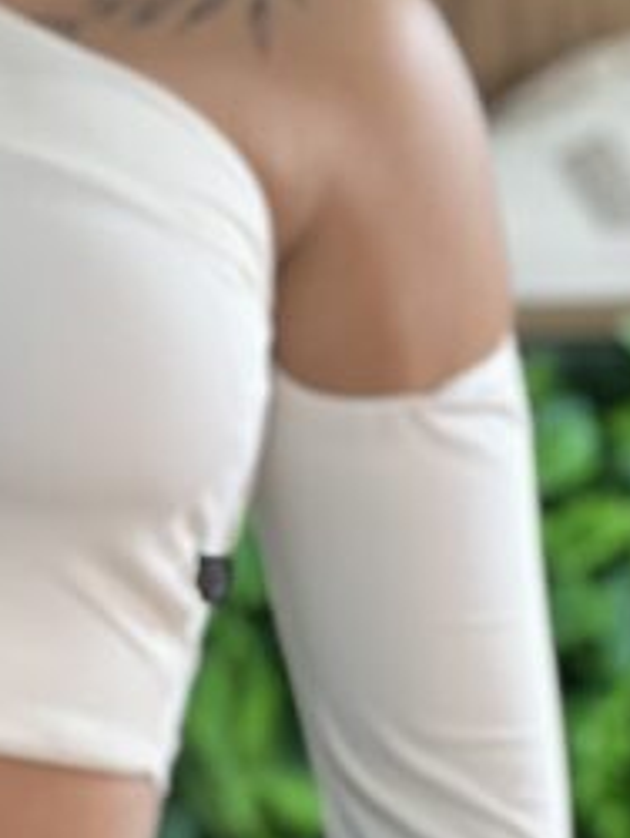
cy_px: 377
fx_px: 6953
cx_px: -144
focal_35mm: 287
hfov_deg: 5.2
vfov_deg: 6.9
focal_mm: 9
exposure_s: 1/120
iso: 160
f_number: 2.8
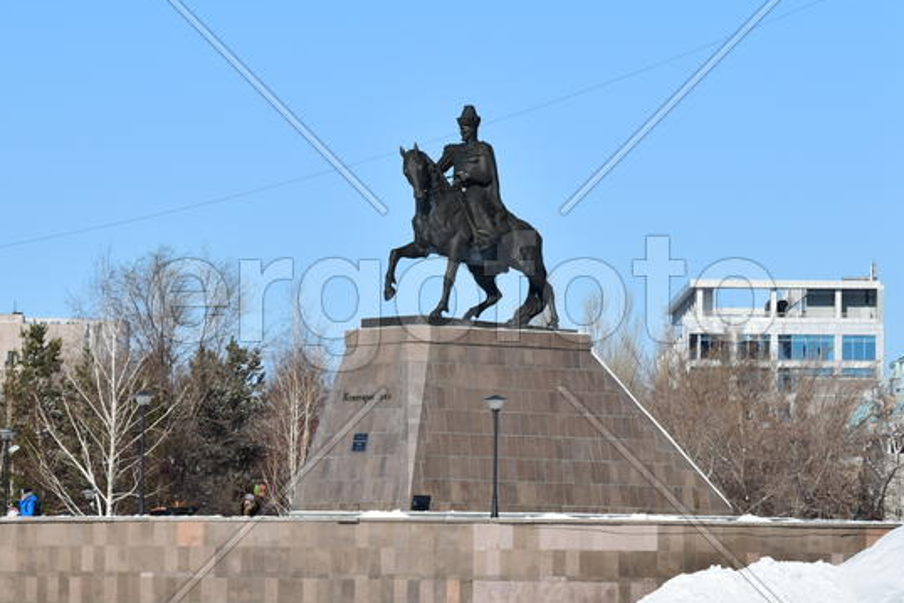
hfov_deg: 8.1
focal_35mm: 255
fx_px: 6400
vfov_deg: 5.4
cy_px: 301
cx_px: 472
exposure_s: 1/400
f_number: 9
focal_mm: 105
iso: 100
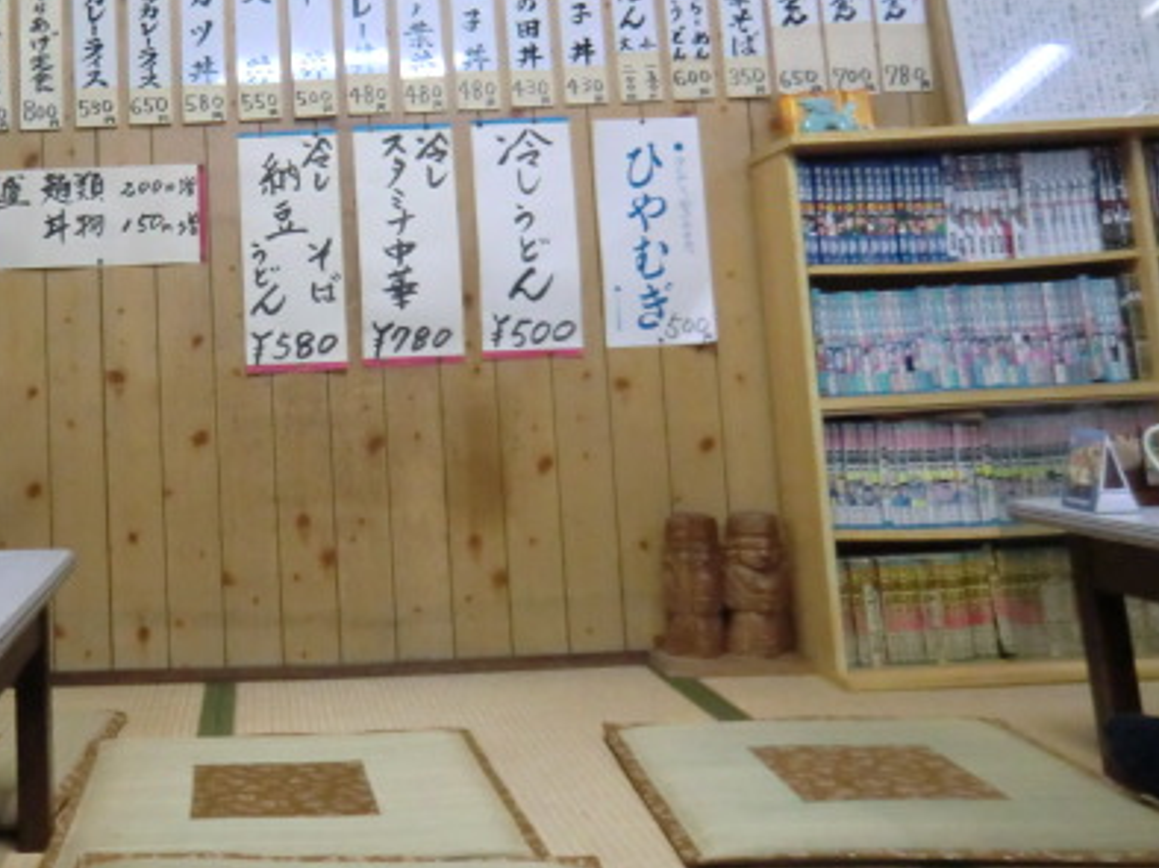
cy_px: 188
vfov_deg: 35.7
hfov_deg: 45.7
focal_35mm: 39
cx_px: 247
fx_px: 1305
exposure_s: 1/50
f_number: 3.2
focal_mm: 4.3
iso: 800
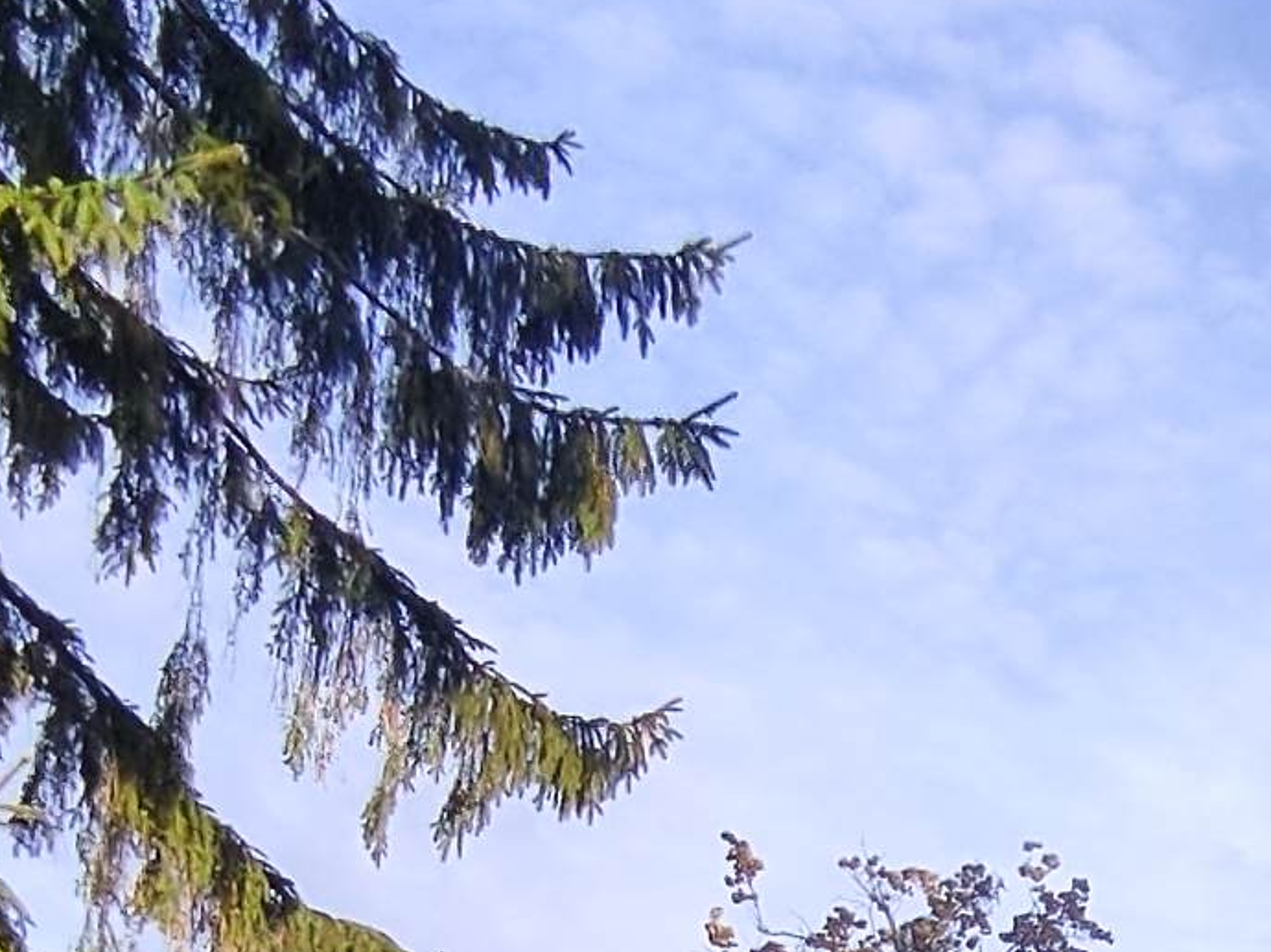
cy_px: 1493
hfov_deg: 25.2
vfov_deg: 18.1
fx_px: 2606
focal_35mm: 71
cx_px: 1446
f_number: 2.2
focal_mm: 1.6
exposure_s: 1/308
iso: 50
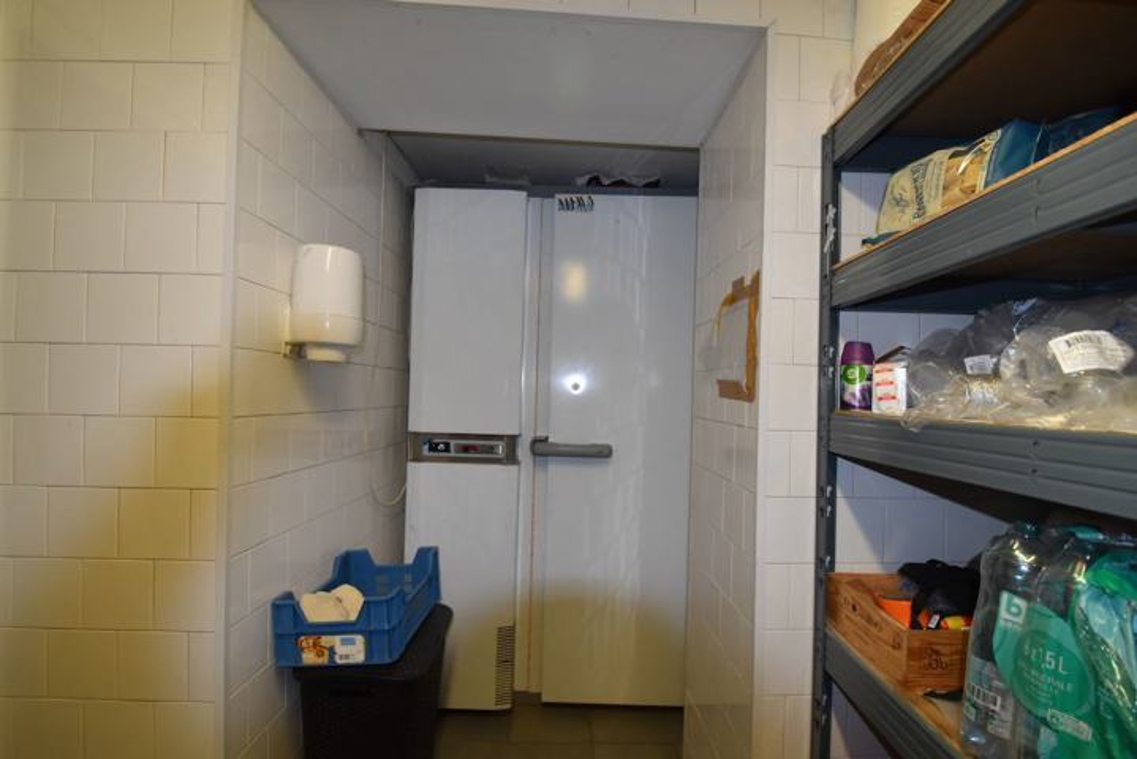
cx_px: 568
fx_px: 474
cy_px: 380
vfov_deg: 77.4
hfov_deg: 100.4
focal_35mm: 15
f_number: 5
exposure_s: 1/100
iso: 800
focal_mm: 10
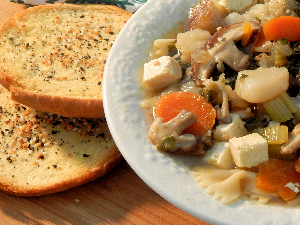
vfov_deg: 13.6
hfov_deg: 18.0
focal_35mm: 109
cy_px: 113
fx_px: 945
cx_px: 214
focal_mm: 12.3
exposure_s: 1/20
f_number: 4.1
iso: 400
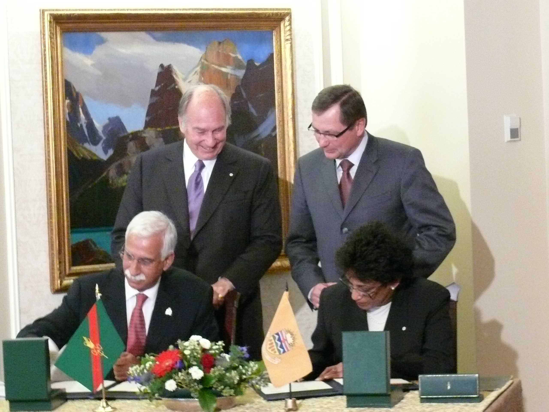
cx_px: 274
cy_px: 206
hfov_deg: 15.1
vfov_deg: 11.3
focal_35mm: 131
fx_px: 2078
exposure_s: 1/30
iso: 800
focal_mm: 19.4
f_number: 3.2
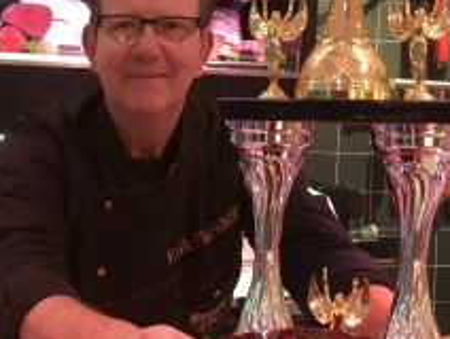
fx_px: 664
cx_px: 86
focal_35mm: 51
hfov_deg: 36.1
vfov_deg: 28.5
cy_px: 224
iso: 100
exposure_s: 1/33
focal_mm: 4.15
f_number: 2.2
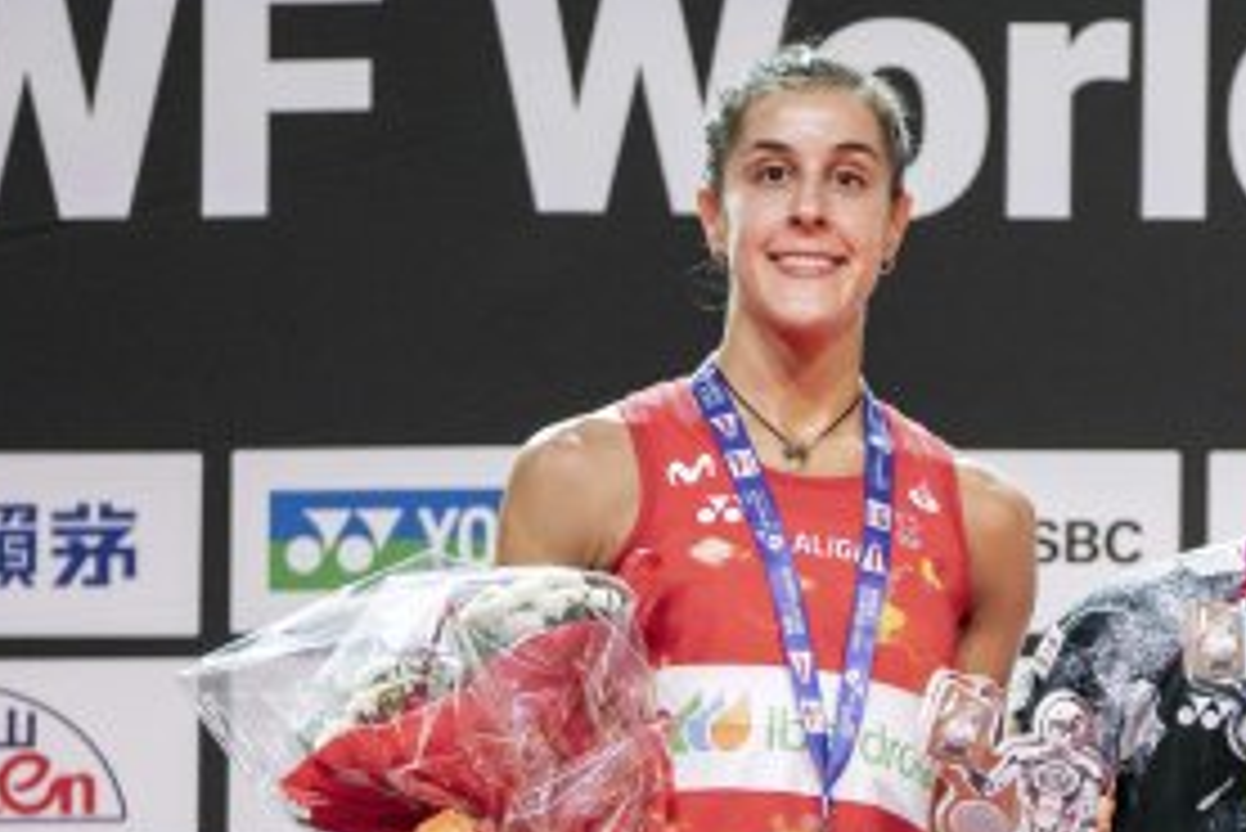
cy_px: 1149
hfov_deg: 4.6
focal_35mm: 447
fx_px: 15479
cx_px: 1448
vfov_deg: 3.1
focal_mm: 155
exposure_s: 1/640
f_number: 2.8
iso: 2500
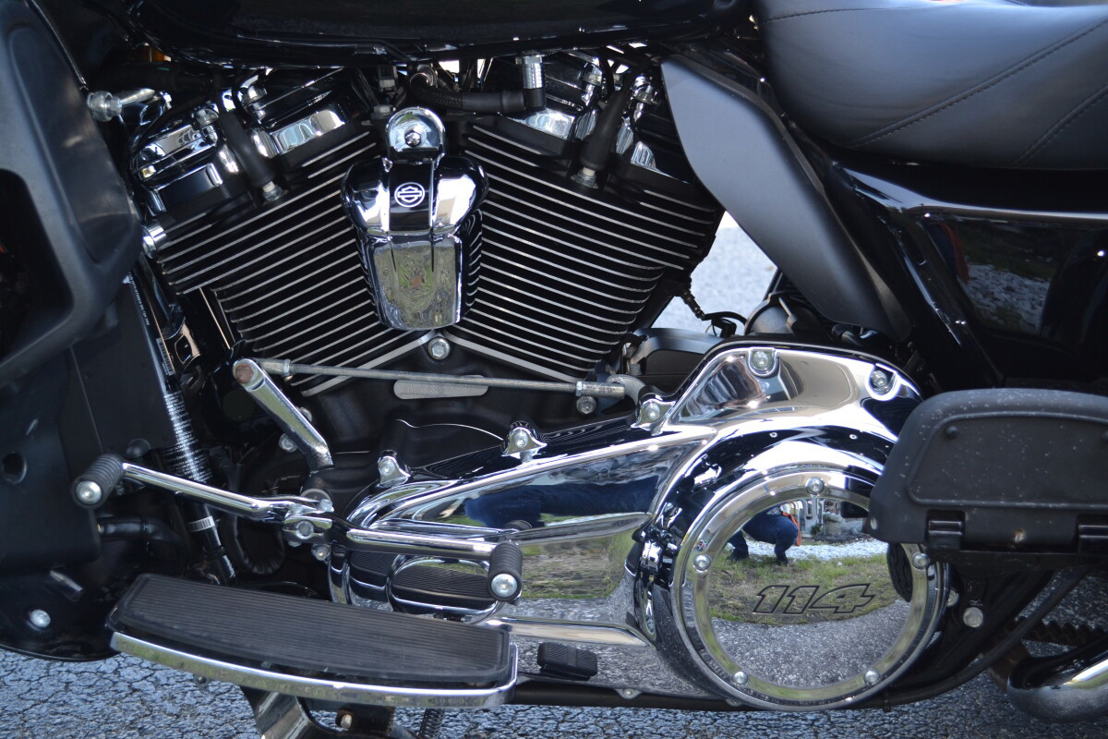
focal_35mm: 45
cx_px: 554
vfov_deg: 29.9
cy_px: 370
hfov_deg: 43.6
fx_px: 1385
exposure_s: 1/125
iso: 250
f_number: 4.5
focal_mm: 30
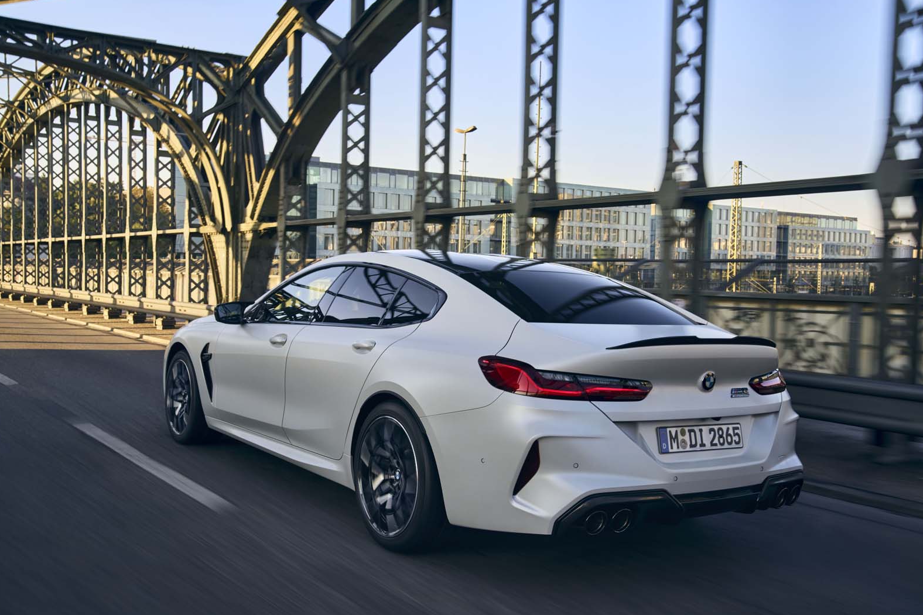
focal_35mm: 37
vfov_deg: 35.9
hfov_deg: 51.9
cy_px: 310
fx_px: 949
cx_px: 456
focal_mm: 36
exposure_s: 1/40
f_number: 9
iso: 200
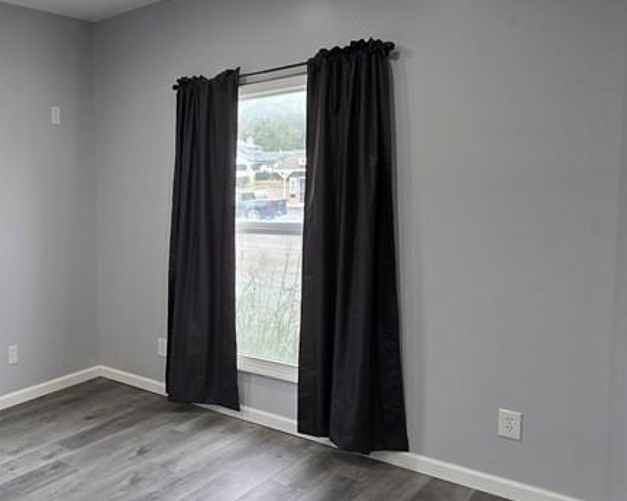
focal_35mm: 30
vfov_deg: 48.4
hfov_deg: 49.8
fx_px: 556
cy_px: 236
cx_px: 25
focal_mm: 2.2
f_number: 1.9
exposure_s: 1/120
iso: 160
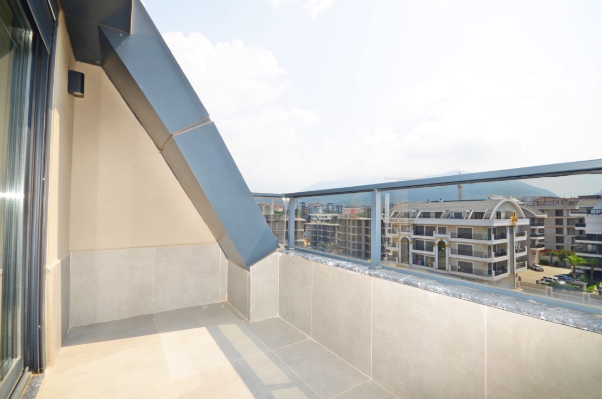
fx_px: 267
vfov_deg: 73.5
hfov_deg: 96.8
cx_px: 313
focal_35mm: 16
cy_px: 196
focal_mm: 10
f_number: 8
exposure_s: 1/250
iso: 100
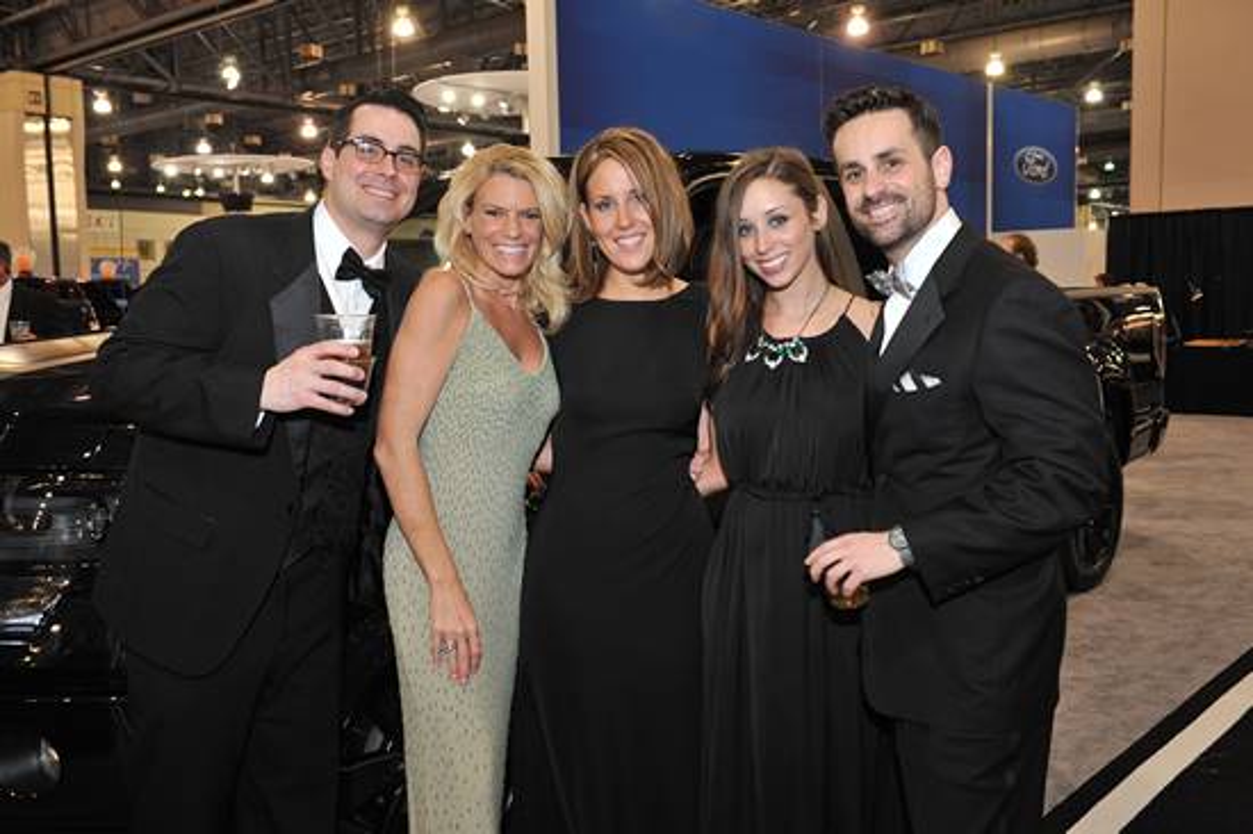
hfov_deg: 54.5
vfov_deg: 37.8
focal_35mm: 35
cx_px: 626
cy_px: 417
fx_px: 1217
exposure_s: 1/125
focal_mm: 35
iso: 1250
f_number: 5.6
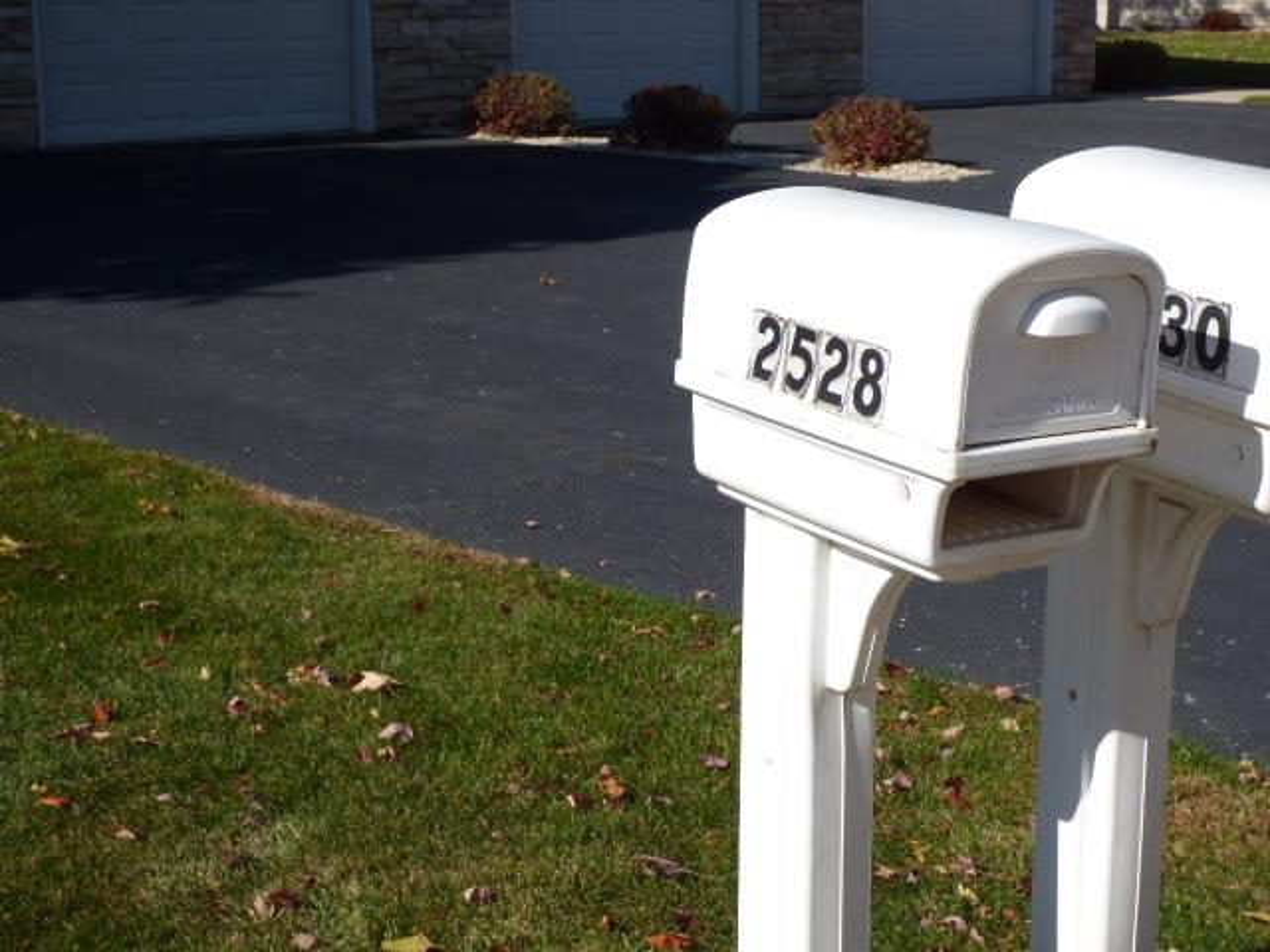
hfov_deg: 29.4
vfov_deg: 22.3
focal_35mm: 66
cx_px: 635
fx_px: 2421
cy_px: 476
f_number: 4.2
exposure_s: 1/1000
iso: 100
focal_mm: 11.21
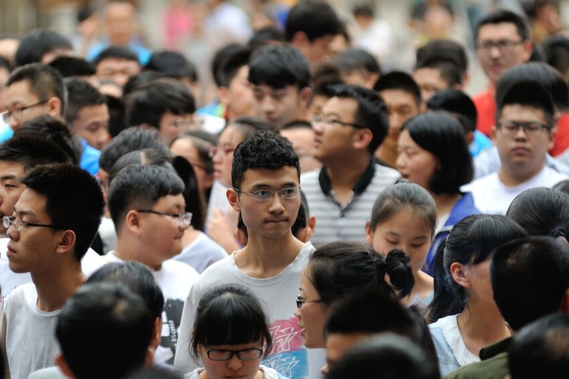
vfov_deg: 4.8
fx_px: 4488
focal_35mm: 284
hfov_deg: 7.3
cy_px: 214
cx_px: 182
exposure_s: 1/320
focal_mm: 200
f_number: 3.2
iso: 250
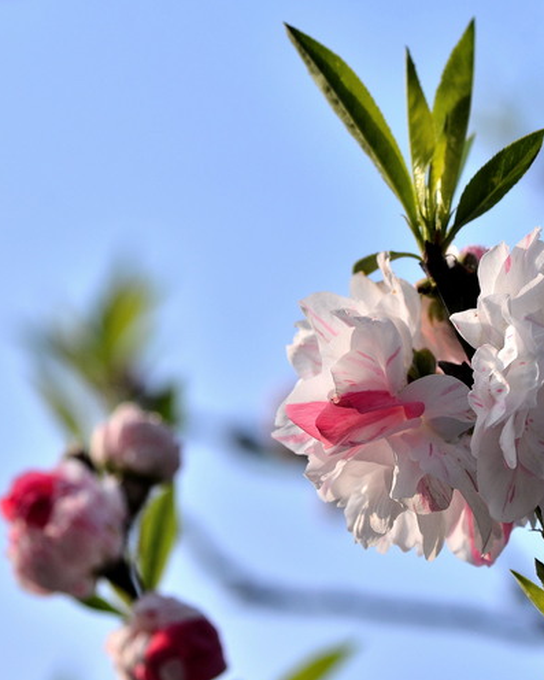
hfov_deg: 7.6
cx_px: 359
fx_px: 4104
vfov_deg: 9.5
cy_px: 340
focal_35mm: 204
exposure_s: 1/800
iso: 100
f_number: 8
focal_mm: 90
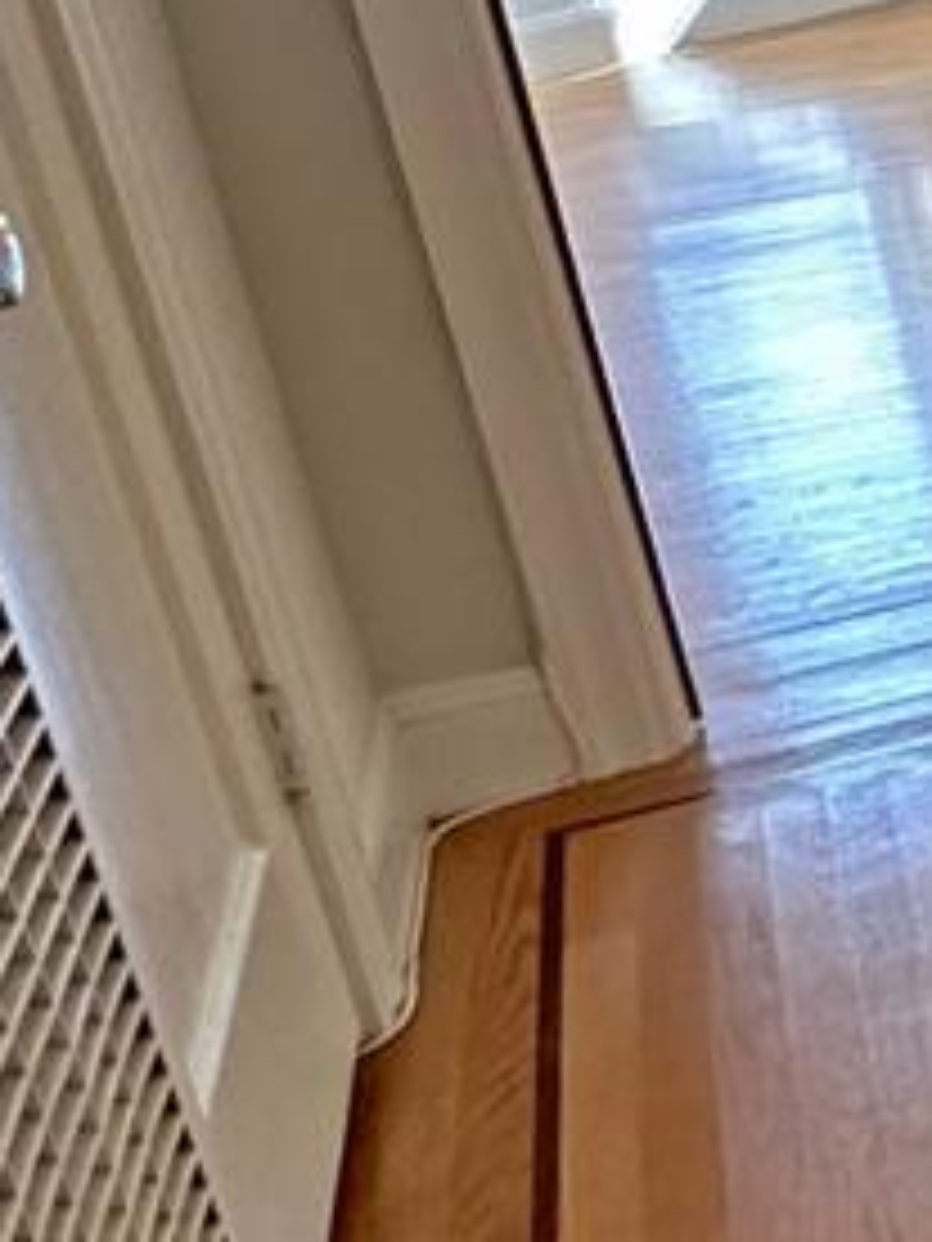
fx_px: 2728
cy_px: 405
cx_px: 2411
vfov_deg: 25.5
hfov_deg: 13.0
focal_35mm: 76
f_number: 2.2
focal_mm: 2.22
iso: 250
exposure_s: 1/120
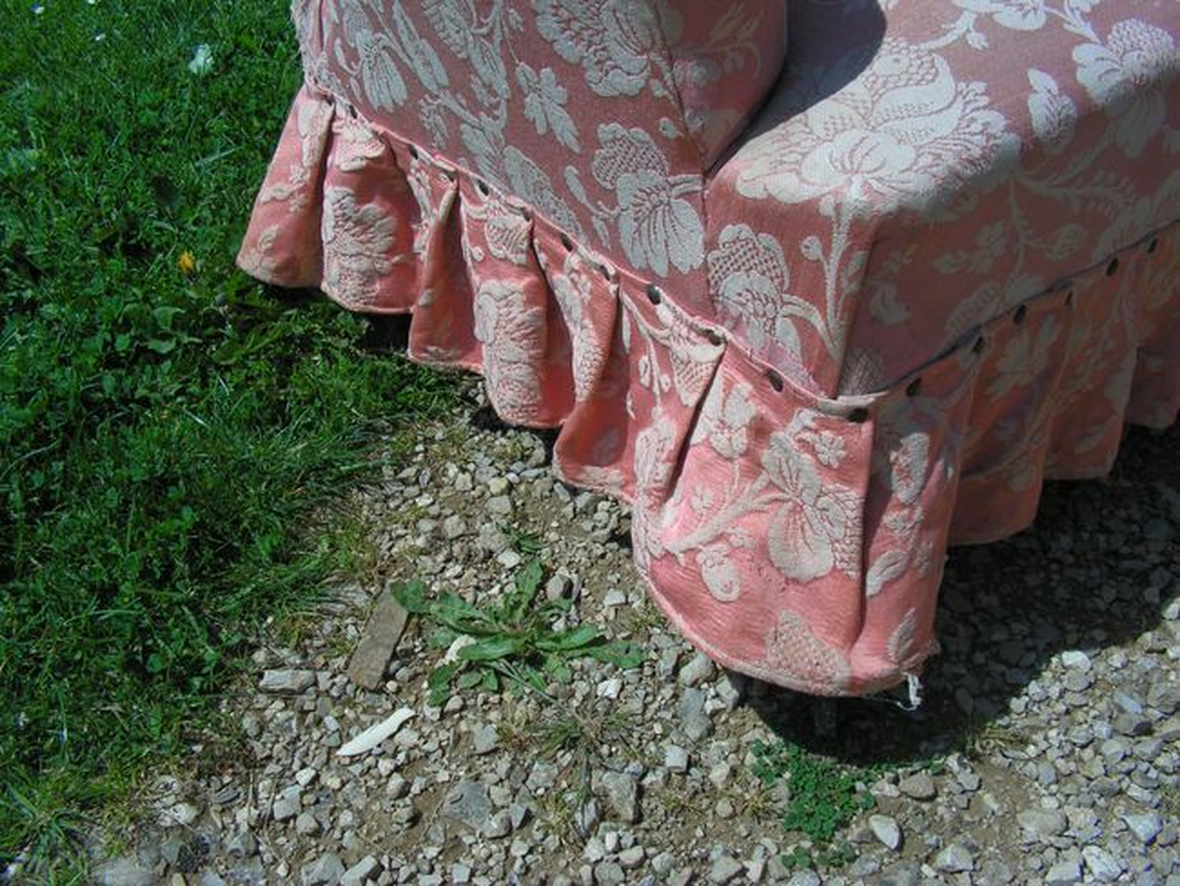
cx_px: 590
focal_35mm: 36
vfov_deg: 39.7
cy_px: 443
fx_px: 1228
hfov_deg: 51.3
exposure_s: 1/1250
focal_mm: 6
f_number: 3.2
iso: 64
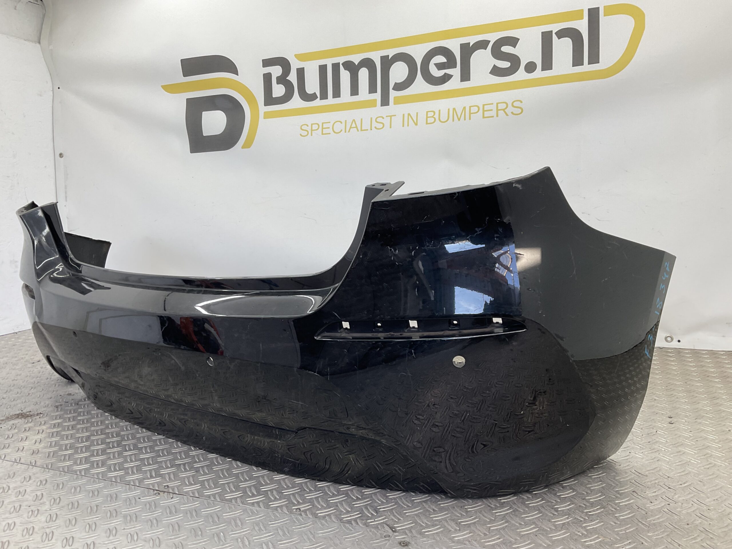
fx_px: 613
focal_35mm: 29
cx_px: 366
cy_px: 274
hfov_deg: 61.7
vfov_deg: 48.2
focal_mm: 3
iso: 25
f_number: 1.8
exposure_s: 1/120
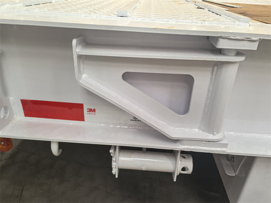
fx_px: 211
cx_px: 136
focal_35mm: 27
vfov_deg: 51.4
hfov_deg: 65.3
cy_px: 102
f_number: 2
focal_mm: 5.75
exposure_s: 1/207
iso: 50
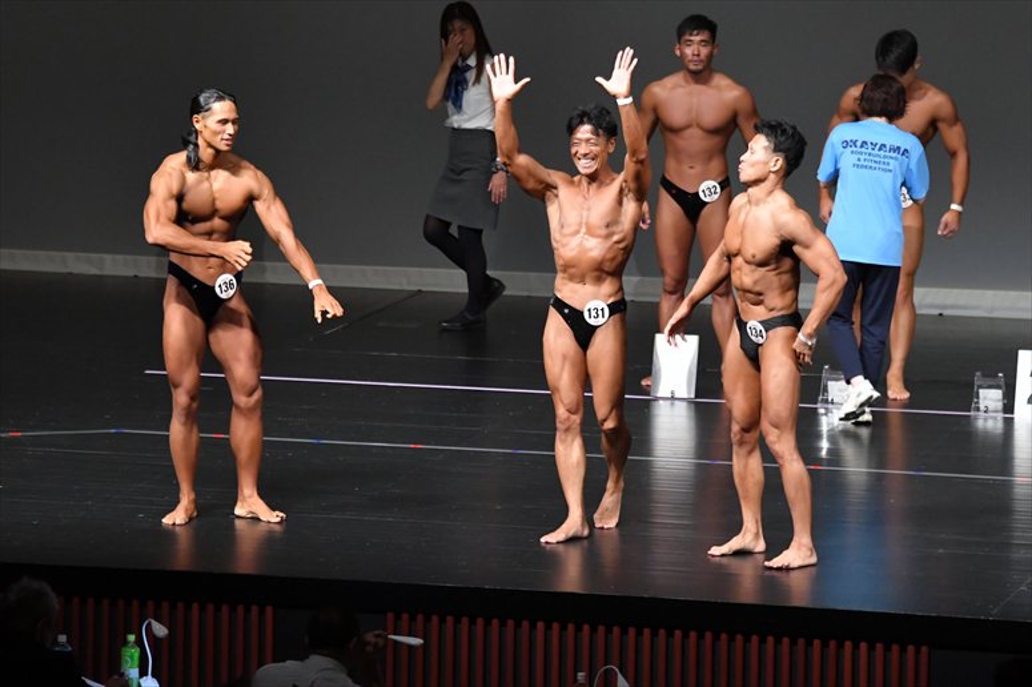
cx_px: 516
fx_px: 6447
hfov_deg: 9.2
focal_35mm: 225
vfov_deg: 6.1
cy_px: 344
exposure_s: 1/400
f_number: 5.6
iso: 5000
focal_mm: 150
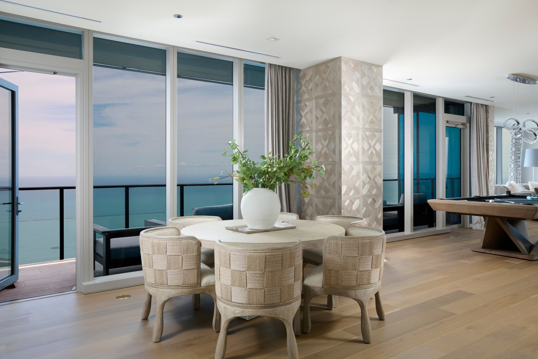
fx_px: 389
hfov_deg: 69.4
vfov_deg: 49.6
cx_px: 268
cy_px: 177
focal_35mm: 26
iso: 200
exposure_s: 1/13
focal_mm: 25
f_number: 9
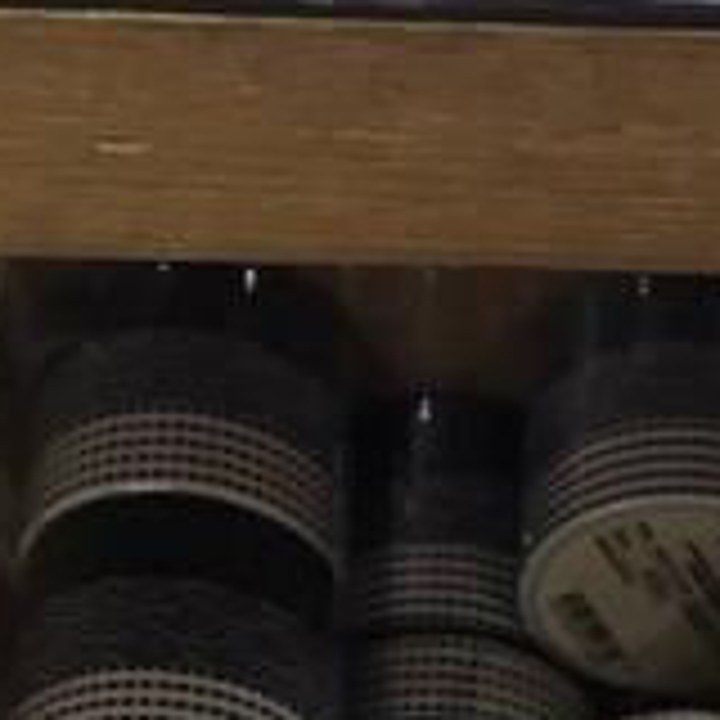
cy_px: 1197
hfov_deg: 14.9
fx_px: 2706
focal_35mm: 115
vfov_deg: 13.9
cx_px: 729
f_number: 2.2
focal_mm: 4.15
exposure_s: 1/33
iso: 80
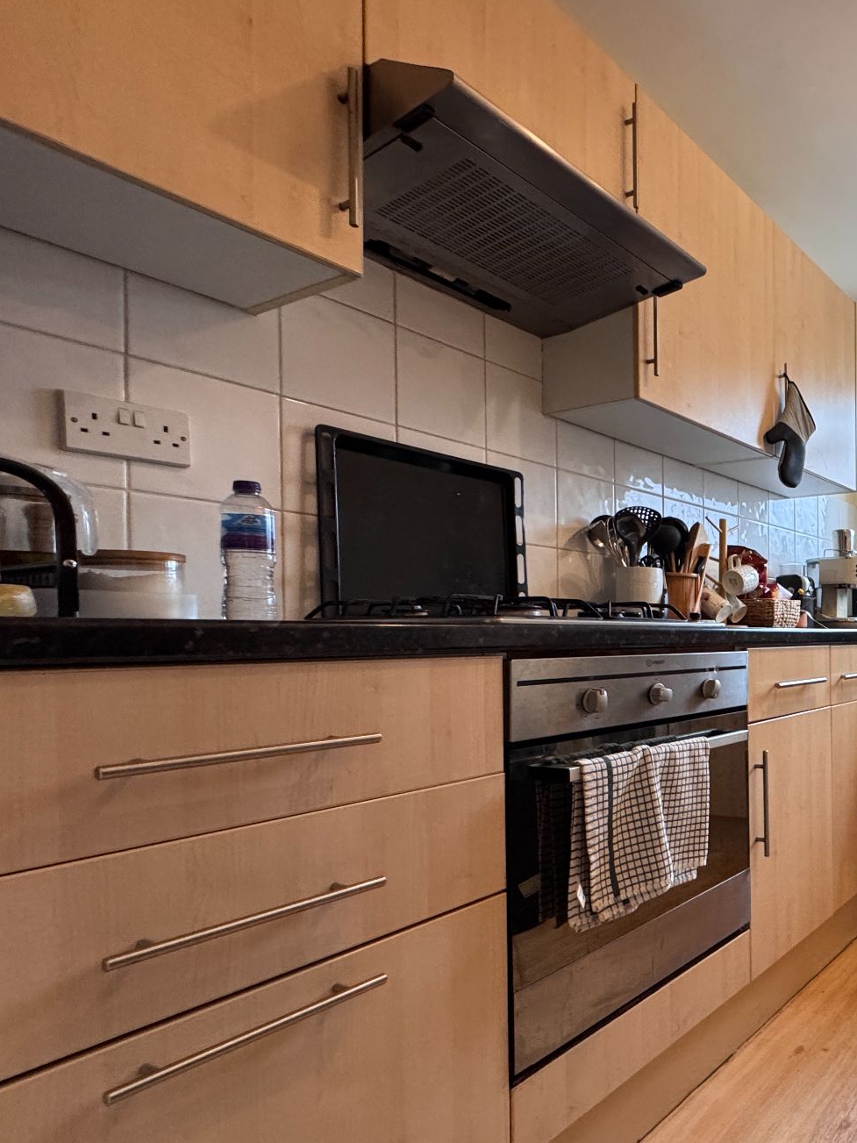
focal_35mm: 22
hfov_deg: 49.7
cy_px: 642
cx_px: 858
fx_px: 726
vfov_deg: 76.1
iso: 320
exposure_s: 1/99
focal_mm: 2.22
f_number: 2.2
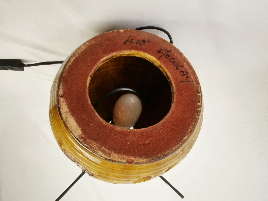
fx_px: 232
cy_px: 100
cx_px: 134
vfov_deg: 46.8
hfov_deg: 60.0
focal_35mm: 30
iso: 800
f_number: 22
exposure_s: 1/8
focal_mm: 15
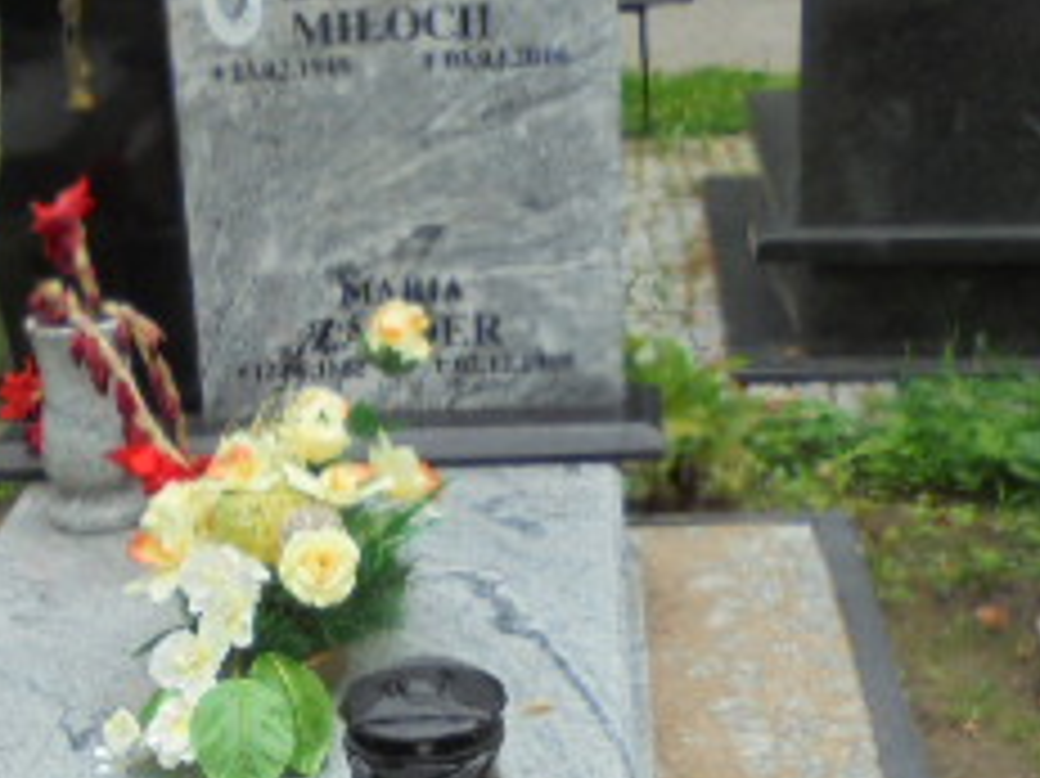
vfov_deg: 19.9
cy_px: 742
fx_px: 2162
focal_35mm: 72
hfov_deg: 26.7
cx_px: 261
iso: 100
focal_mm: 4.6
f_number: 3.5
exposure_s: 1/100
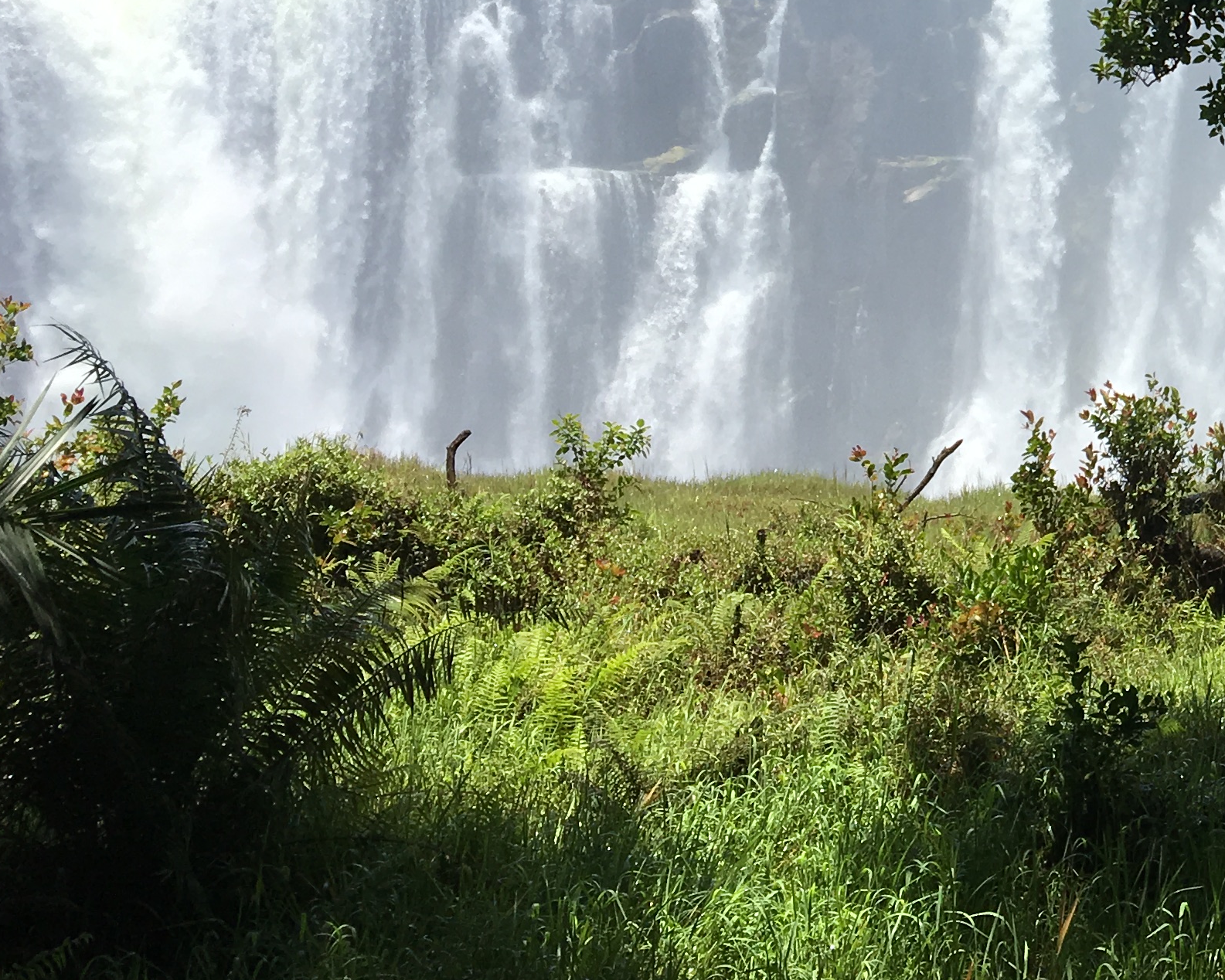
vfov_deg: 20.3
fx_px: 2610
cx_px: 1427
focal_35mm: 72
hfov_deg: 24.2
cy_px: -95
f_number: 2.2
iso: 25
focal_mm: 4.15
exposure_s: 1/1399
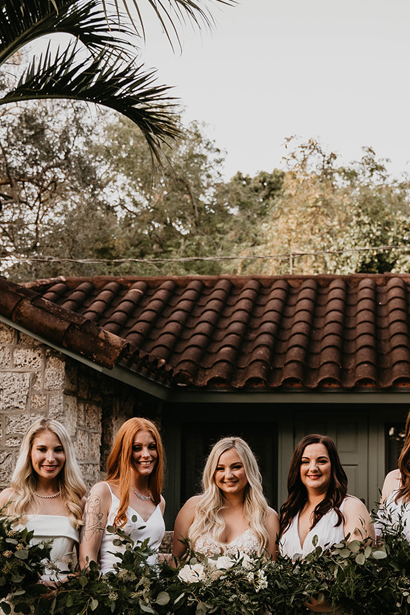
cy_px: 403
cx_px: 262
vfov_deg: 33.1
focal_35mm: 60
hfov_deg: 22.6
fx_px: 1025
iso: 320
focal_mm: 34
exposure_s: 1/250
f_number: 2.8
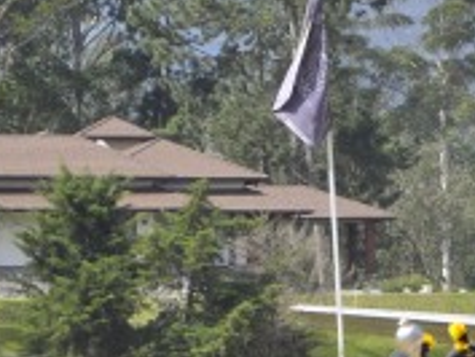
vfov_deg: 2.9
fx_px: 7025
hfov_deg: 3.9
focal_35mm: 512
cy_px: 387
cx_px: 725
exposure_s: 1/100
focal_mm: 105
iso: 200
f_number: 14
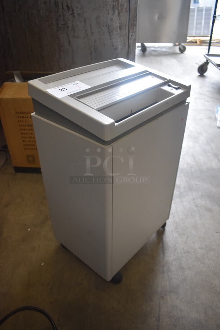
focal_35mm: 27
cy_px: 165
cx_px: 110
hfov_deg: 48.0
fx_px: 247
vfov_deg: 67.3
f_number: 3.5
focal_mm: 18
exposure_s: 1/160
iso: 800
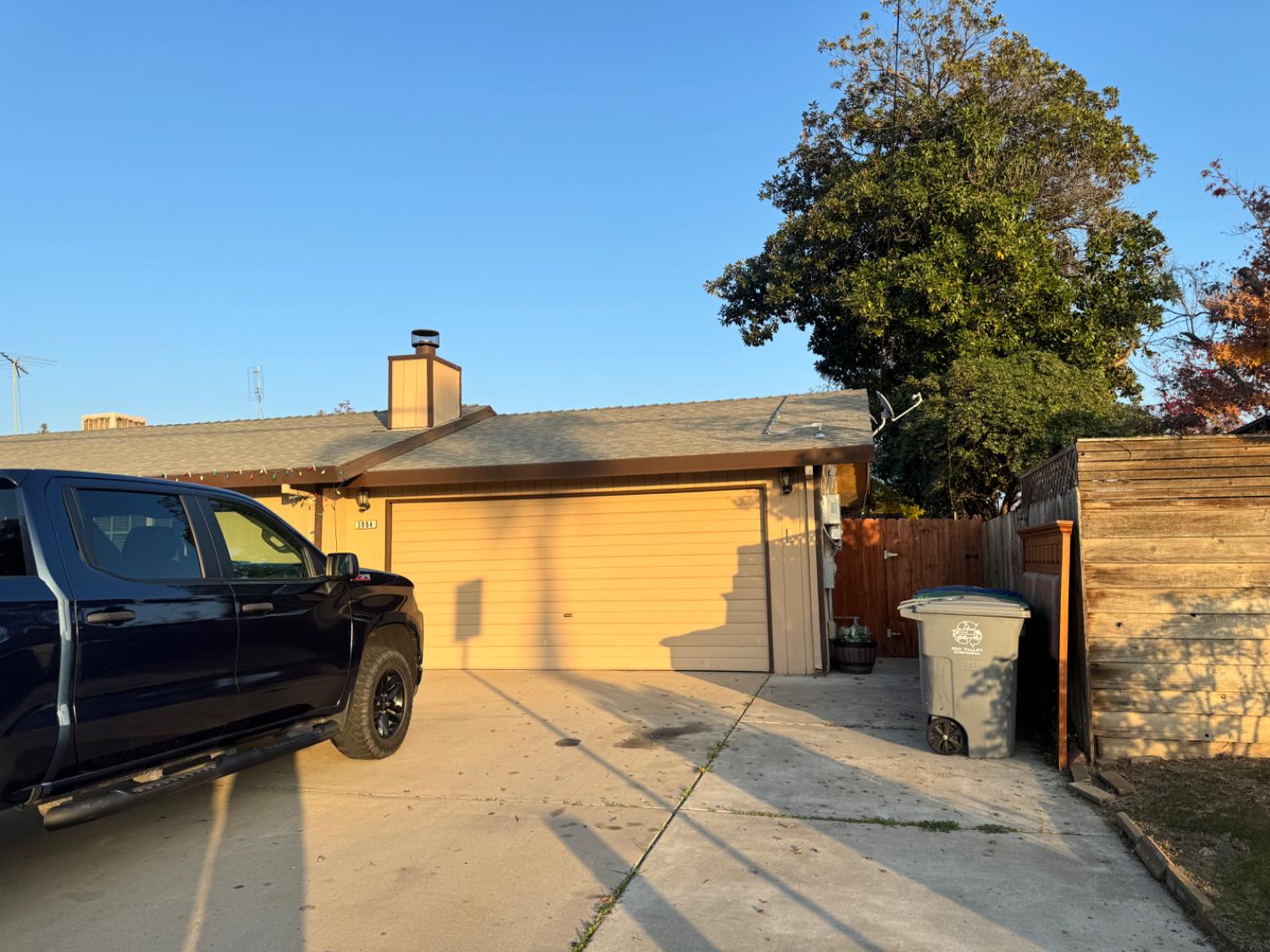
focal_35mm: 24
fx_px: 881
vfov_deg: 56.8
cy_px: 476
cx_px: 635
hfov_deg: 71.6
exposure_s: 1/1869
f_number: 1.78
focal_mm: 6.76
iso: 80
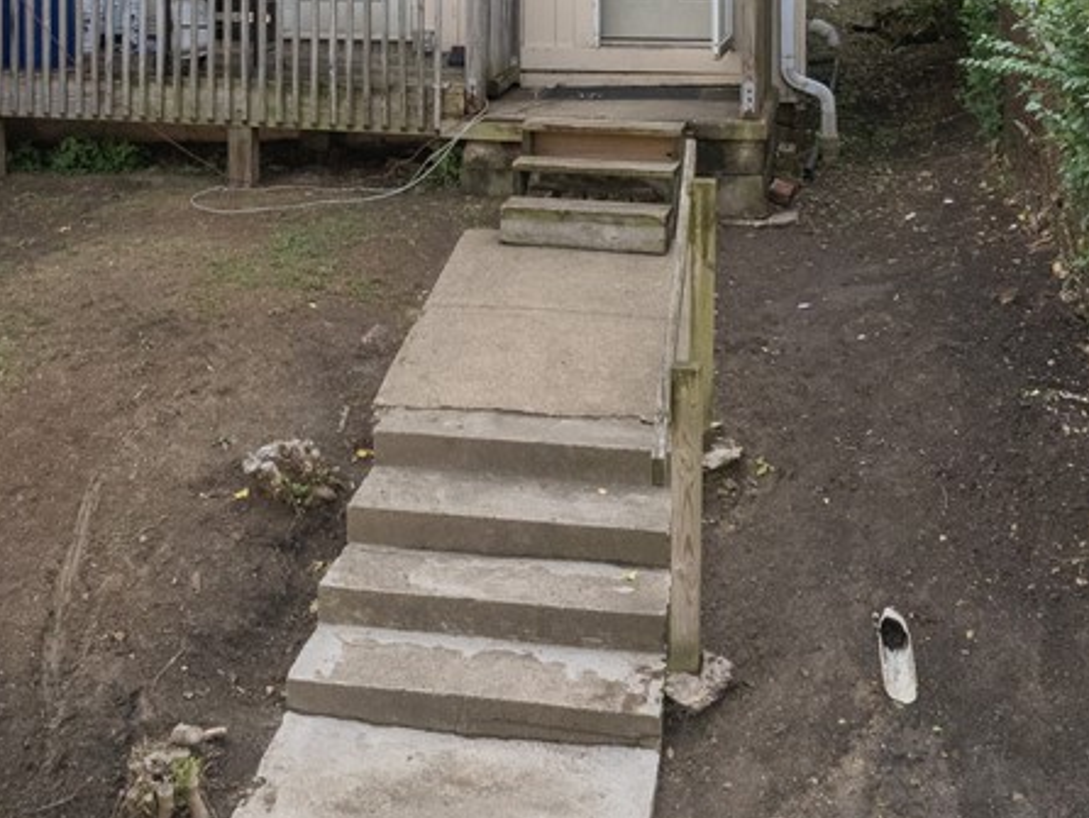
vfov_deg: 24.6
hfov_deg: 34.5
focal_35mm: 55
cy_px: -105
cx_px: 347
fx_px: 1731
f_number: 5
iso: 800
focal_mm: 12.29
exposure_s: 1/240
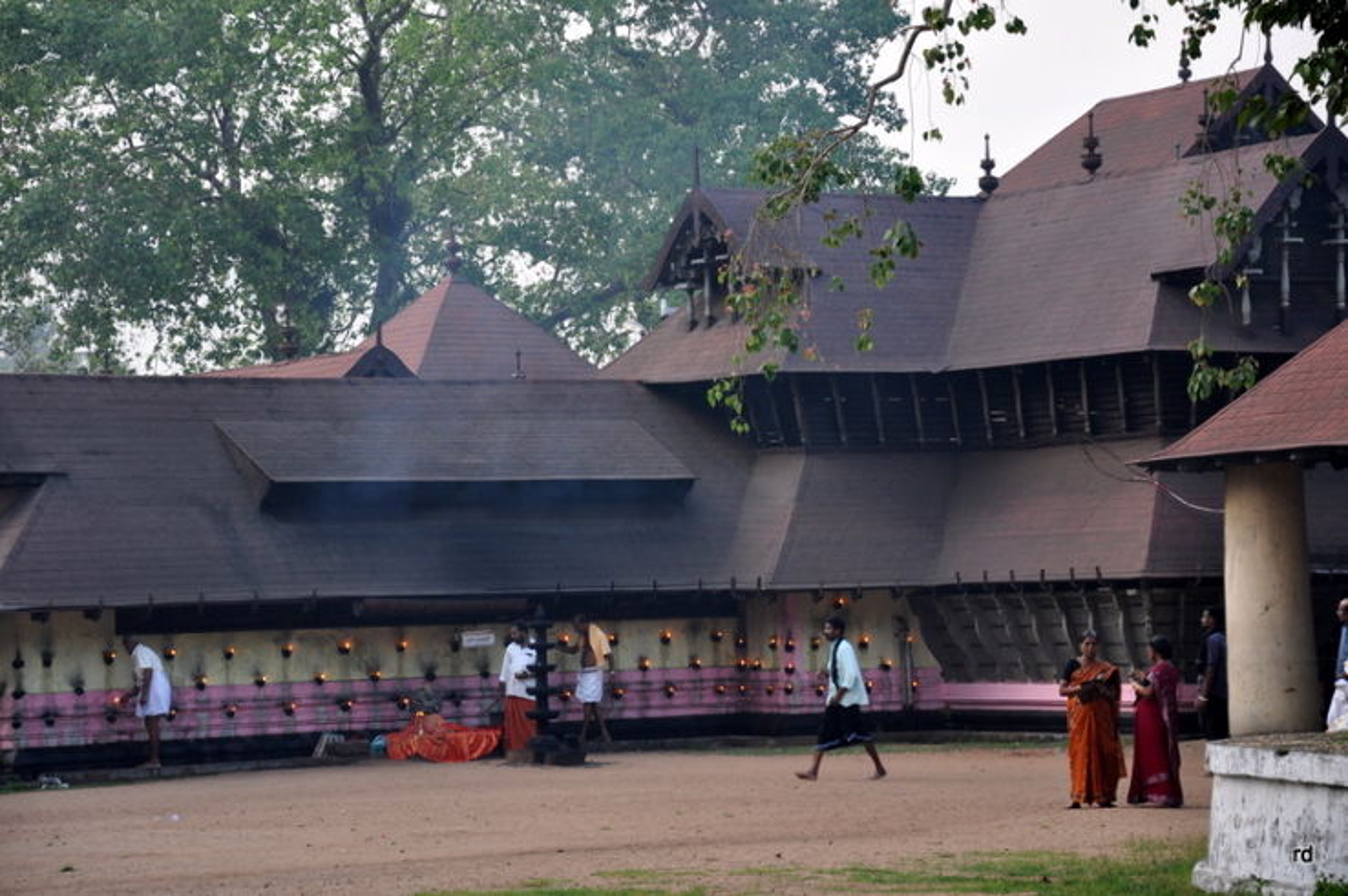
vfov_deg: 11.4
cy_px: 448
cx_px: 674
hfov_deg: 17.1
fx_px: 4490
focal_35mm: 120
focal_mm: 80
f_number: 5.3
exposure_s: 1/80
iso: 400
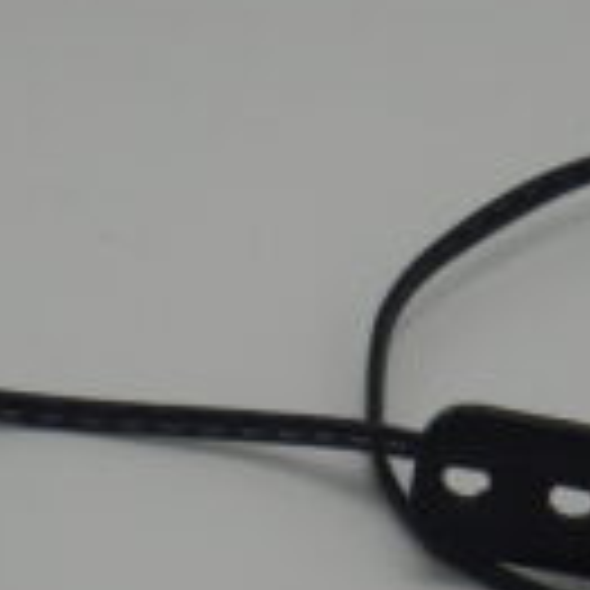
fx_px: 8620
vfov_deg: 3.9
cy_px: 662
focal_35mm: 447
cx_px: 405
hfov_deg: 3.9
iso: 125
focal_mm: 19.7
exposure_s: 1/250
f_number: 4.8
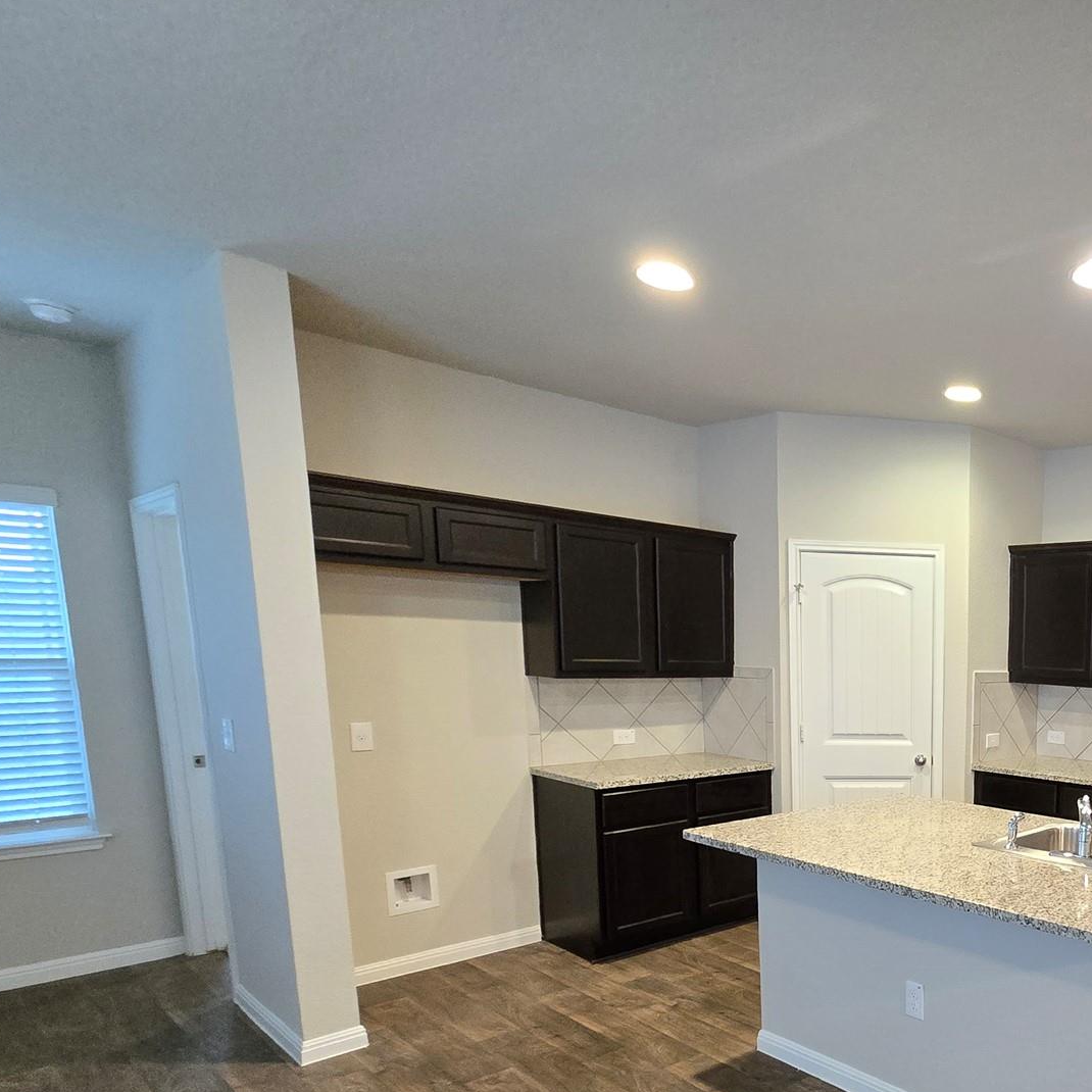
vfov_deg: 66.6
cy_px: 777
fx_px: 785
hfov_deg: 57.9
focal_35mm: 22
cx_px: 1013
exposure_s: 1/60
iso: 1000
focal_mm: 2.2
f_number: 2.2
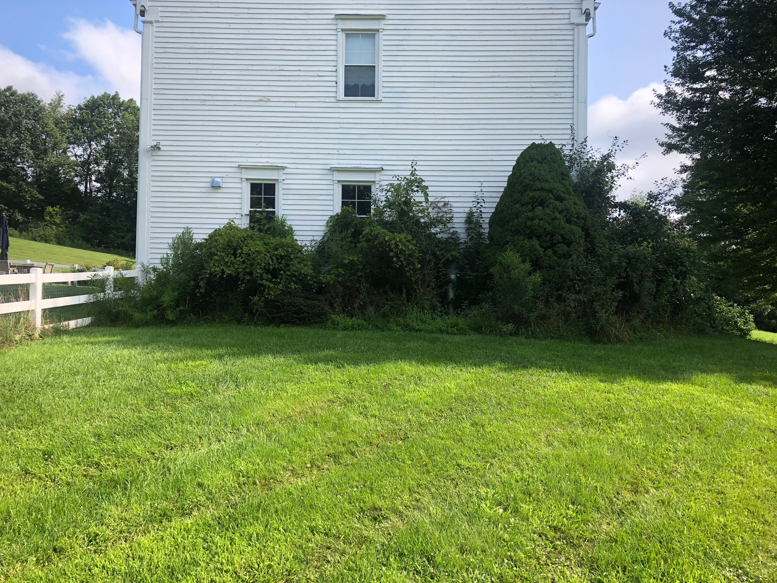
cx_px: 388
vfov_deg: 49.7
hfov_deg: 63.4
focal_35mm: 28
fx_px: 628
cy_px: 292
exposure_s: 1/695
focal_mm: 3.99
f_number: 1.8
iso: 20
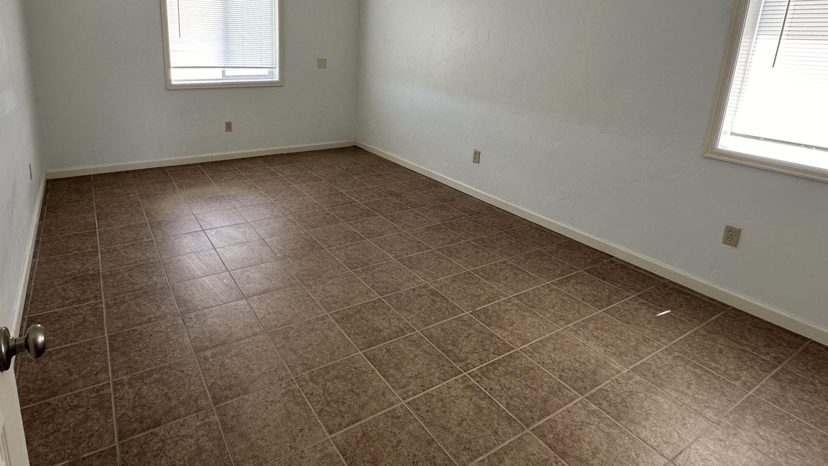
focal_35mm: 21
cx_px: 356
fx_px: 461
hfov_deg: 83.3
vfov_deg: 52.3
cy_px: 144
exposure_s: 1/99
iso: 80
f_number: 2.2
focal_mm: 2.22
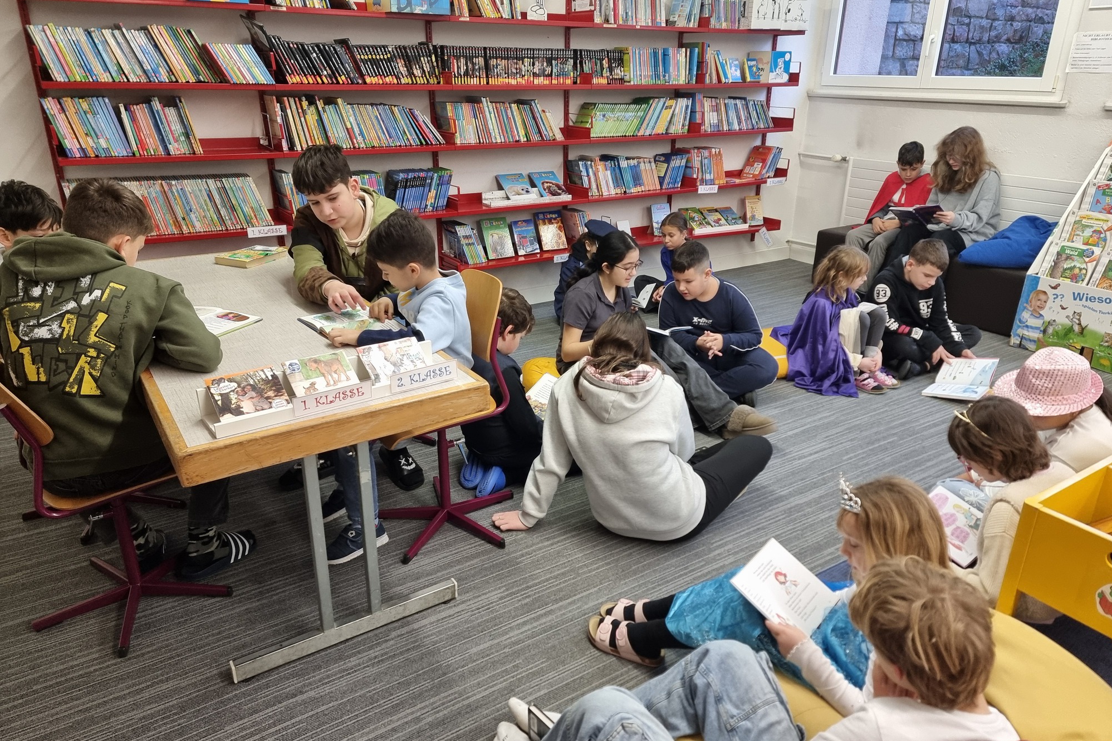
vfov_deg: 51.3
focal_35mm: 25
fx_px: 772
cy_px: 360
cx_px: 556
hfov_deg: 71.5
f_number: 1.8
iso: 250
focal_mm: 6.7
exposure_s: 1/100
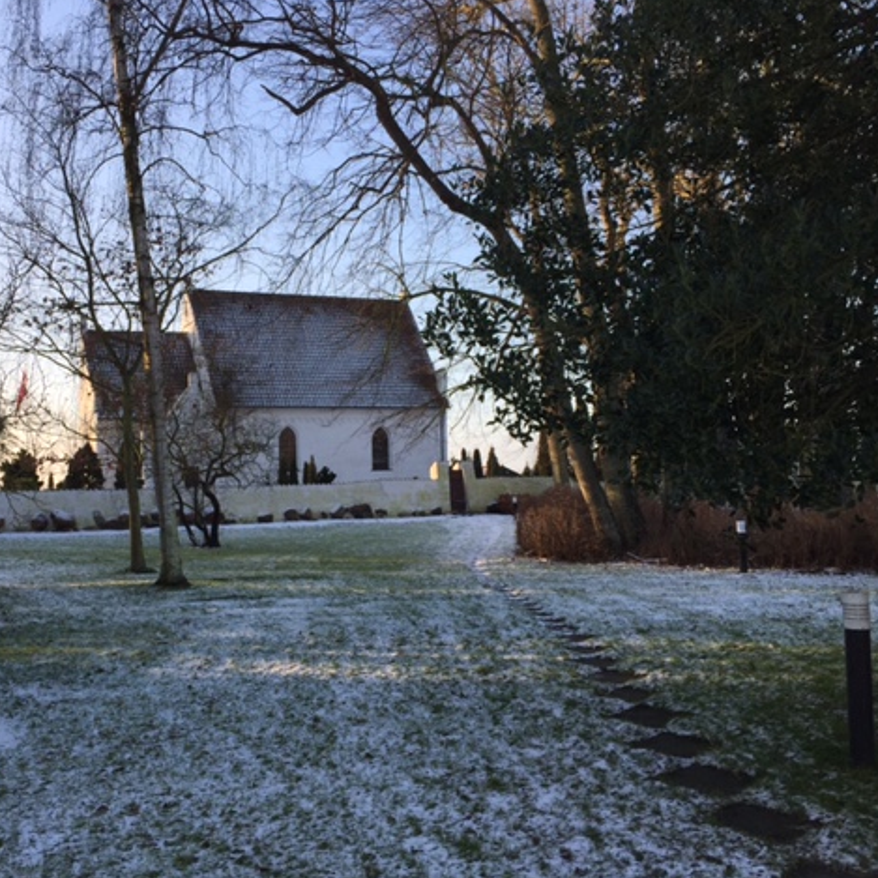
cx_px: 305
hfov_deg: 46.6
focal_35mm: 35
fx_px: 1004
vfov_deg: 47.2
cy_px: 440
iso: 32
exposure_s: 1/476
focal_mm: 4.15
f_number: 2.2
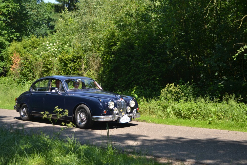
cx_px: 124
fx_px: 391
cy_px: 82
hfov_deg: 35.0
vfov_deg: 23.8
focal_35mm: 57
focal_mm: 38
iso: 100
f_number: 5.3
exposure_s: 1/200
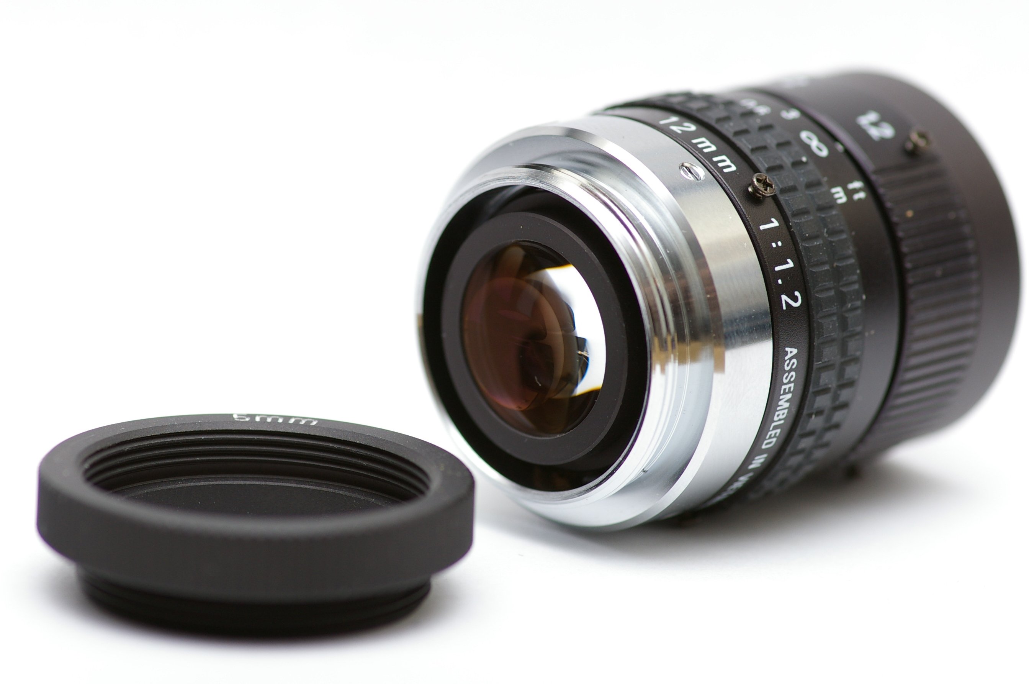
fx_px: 4283
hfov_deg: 13.7
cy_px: 342
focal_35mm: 150
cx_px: 514
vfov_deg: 9.1
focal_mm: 100
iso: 200
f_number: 5.6
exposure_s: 1/180
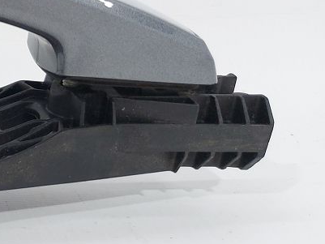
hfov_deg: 18.9
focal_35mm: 83
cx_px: -234
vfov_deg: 17.7
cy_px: 78
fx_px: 779
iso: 64
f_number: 1.8
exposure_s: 1/50
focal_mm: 5.23
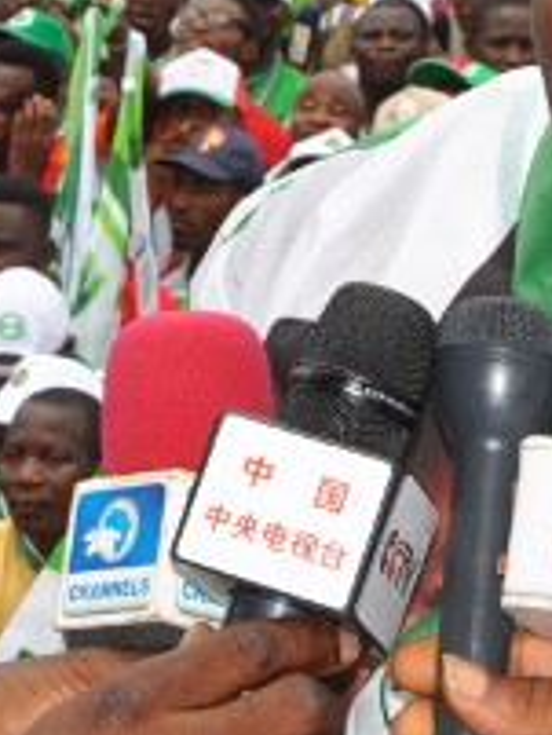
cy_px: 5
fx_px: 3696
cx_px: 325
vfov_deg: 11.2
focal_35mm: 174
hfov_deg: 8.5
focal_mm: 38
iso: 400
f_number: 11
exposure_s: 1/200
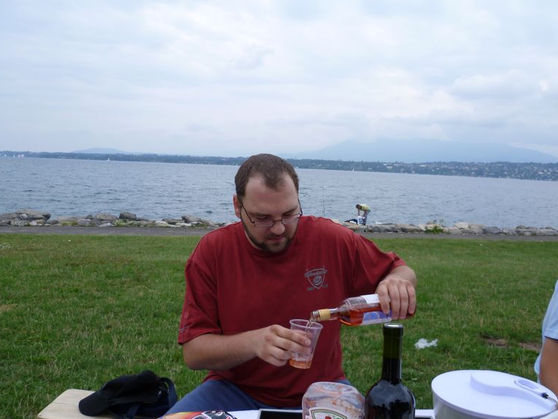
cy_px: 210
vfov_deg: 45.5
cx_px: 281
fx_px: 500
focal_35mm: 31
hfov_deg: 58.3
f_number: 2.9
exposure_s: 1/640
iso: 80
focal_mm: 5.4
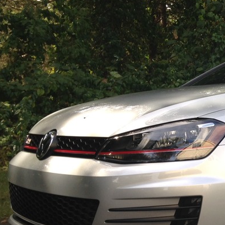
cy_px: 166
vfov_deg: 22.6
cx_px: 279
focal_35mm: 76
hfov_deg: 21.0
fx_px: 559
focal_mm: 4.12
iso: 50
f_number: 2.4
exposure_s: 1/337
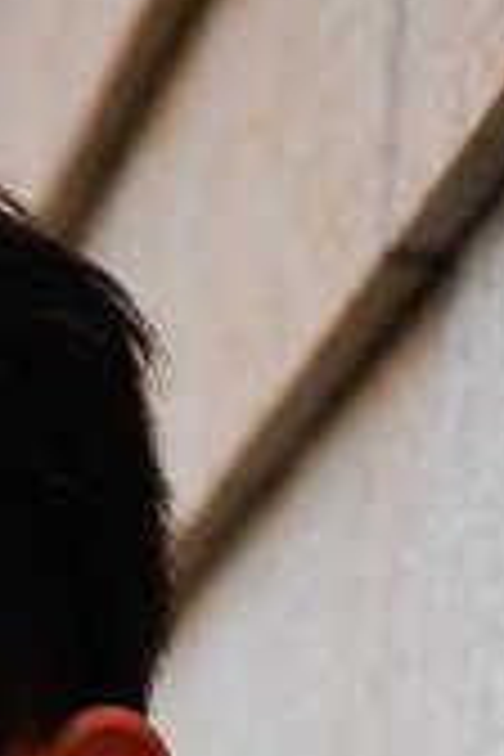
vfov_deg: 3.2
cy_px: 1228
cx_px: -11
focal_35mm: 646
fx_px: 13566
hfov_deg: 2.1
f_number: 5.6
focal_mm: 105
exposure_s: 1/80
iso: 100
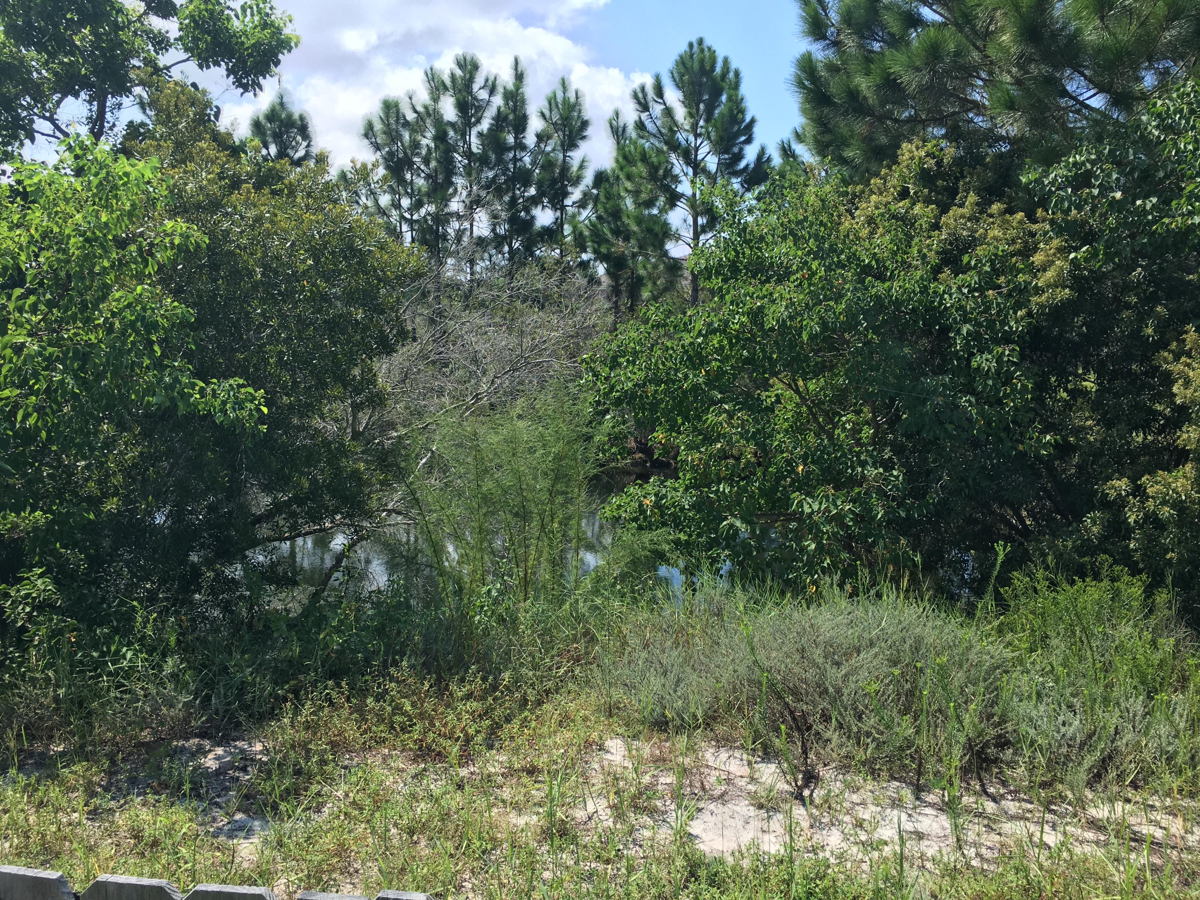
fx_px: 1005
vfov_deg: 48.2
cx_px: 600
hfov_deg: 61.7
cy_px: 450
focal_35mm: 29
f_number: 2.2
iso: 25
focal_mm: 4.15
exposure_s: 1/938
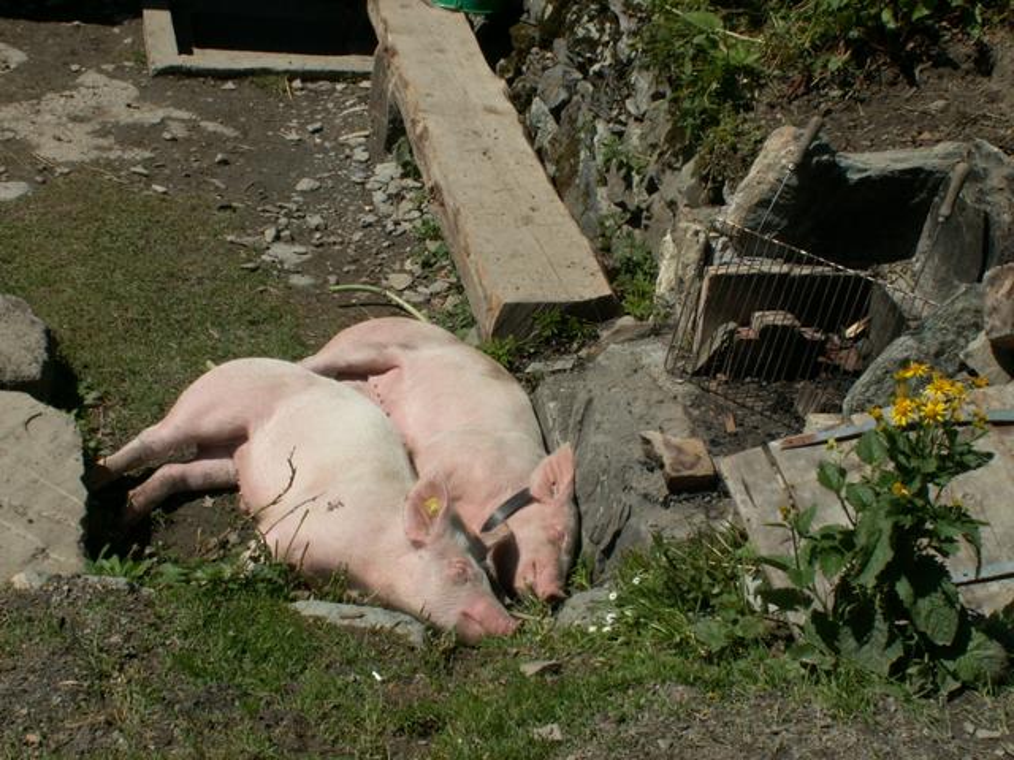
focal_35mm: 56
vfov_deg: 26.1
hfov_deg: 34.3
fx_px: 1640
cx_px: 507
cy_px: 380
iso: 50
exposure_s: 1/320
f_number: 8
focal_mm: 9.3
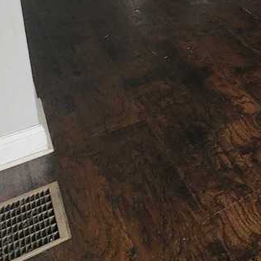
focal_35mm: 53
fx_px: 452
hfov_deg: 17.8
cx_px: 554
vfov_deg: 24.9
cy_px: -128
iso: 125
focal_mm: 2.2
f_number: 2.2
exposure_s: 1/60
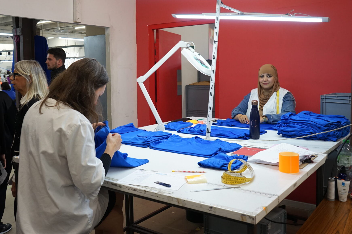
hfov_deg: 61.9
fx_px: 293
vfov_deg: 43.6
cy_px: 117
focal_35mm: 30
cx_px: 176
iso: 2000
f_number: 5.6
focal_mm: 30
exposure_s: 1/160
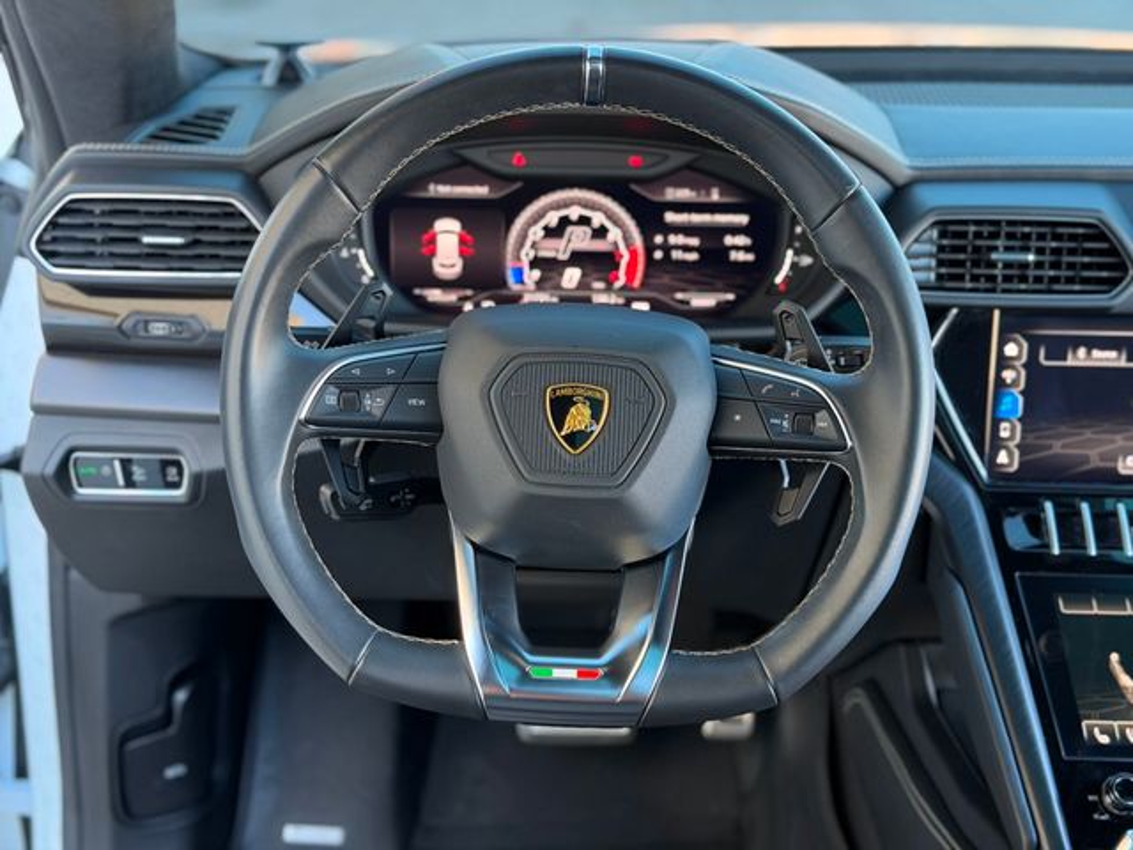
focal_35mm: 48
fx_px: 1571
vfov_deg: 30.3
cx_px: 566
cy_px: 425
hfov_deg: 39.7
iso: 125
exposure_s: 1/60
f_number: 1.78
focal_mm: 6.76
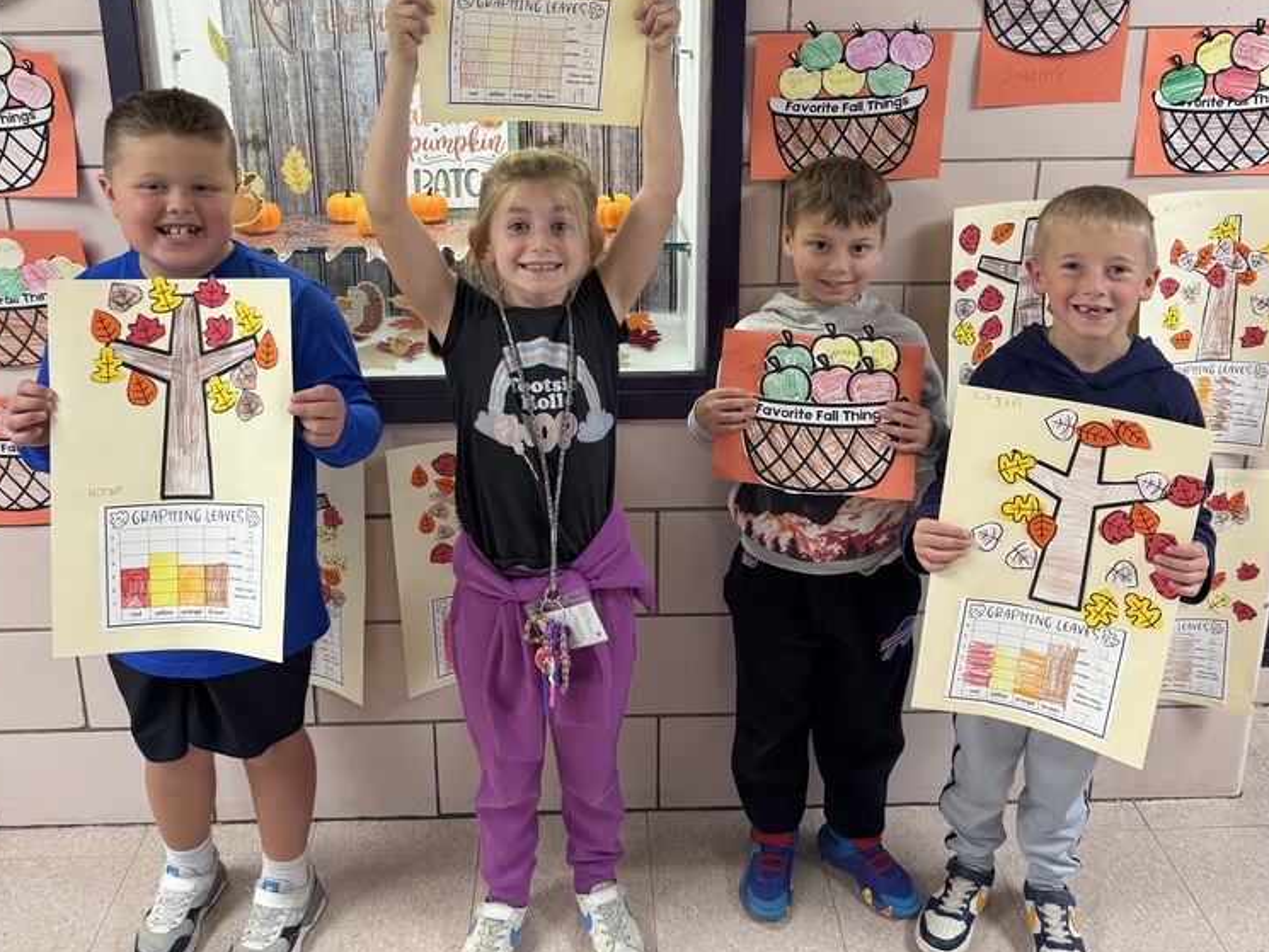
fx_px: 1210
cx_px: 630
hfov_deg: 55.3
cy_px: 307
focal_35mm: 33
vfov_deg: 42.3
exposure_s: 1/60
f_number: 1.78
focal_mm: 6.76
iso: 160
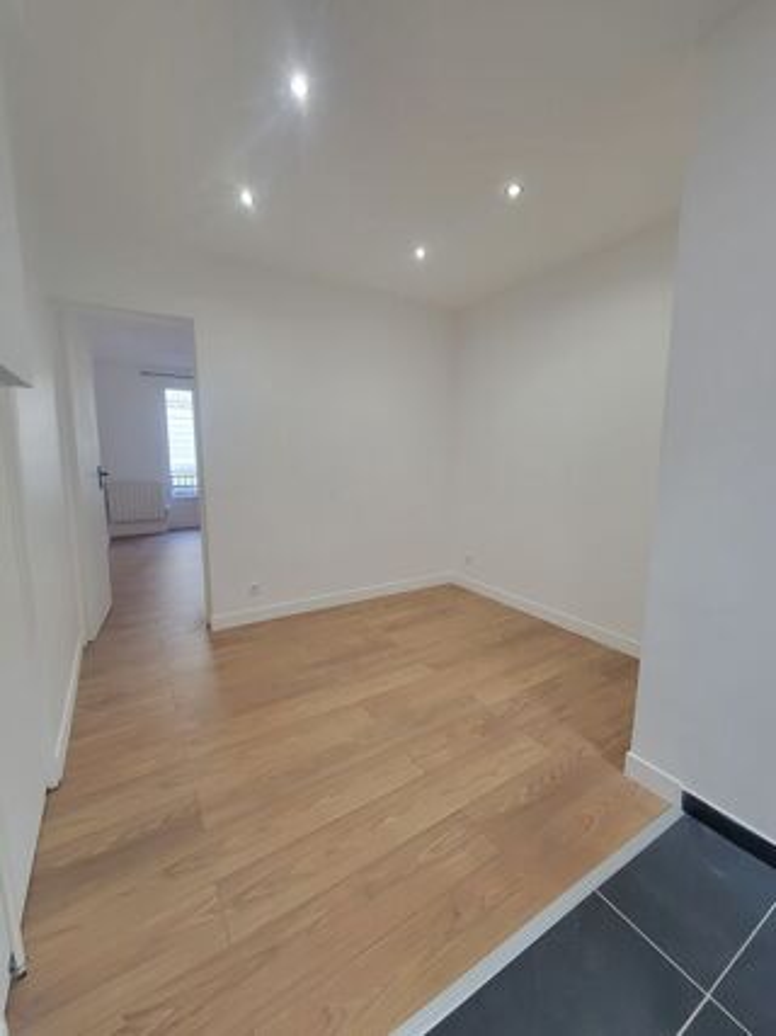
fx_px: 389
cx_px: 388
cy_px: 518
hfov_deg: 89.9
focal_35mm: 13
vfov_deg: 106.2
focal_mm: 2.2
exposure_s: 1/50
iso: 125
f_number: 2.2
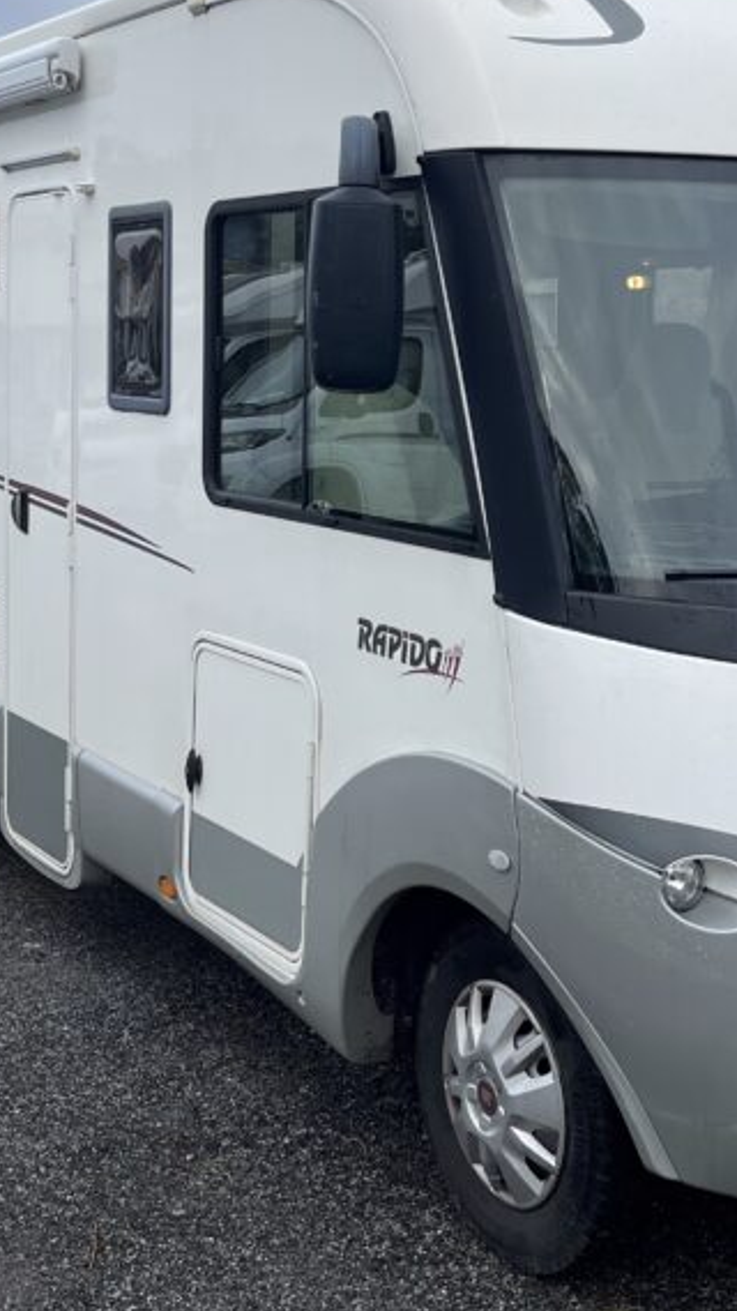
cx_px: 560
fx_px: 1772
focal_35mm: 51
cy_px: 445
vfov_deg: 40.1
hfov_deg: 23.2
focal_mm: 5.1
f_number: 1.6
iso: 50
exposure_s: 1/1992
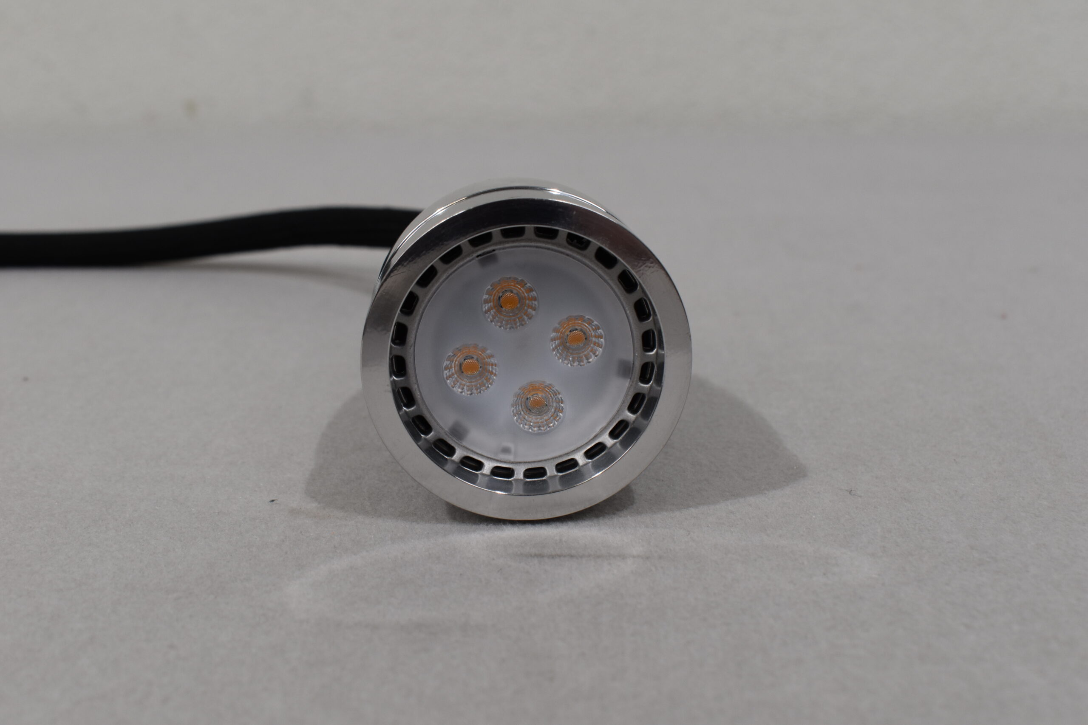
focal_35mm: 46
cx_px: 544
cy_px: 362
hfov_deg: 42.3
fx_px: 1405
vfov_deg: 28.9
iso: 360
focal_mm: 31
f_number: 8
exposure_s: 1/60
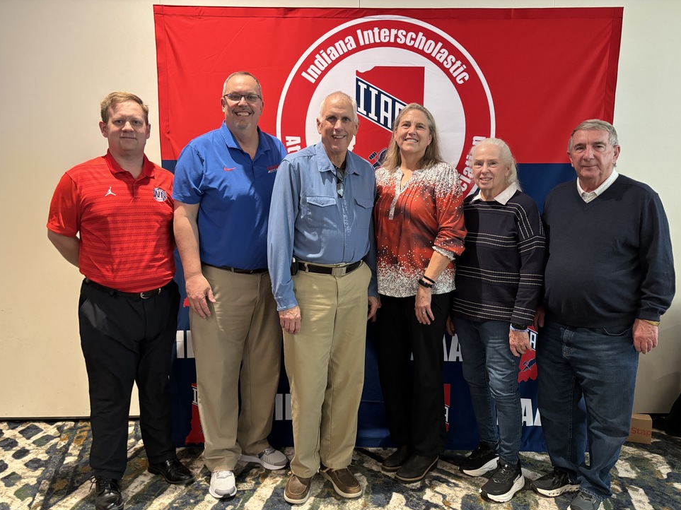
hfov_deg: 65.3
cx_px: 349
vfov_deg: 51.3
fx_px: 531
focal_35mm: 27
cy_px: 263
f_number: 1.6
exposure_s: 1/60
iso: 320
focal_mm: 5.96
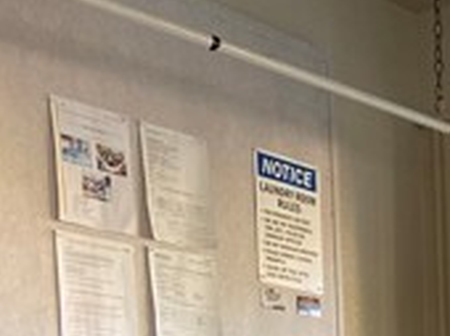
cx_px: 588
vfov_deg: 13.6
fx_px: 1272
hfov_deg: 18.6
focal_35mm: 98
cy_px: 593
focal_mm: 4.25
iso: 160
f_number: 1.8
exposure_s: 1/60
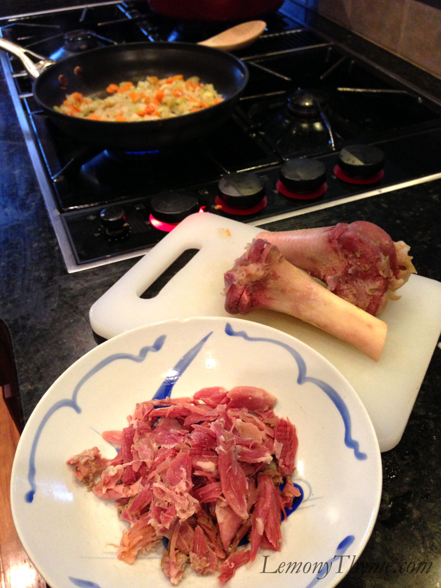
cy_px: 294
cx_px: 220
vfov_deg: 55.4
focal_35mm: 33
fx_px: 561
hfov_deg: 42.9
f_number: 2.4
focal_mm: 4.13
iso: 250
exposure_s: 1/20
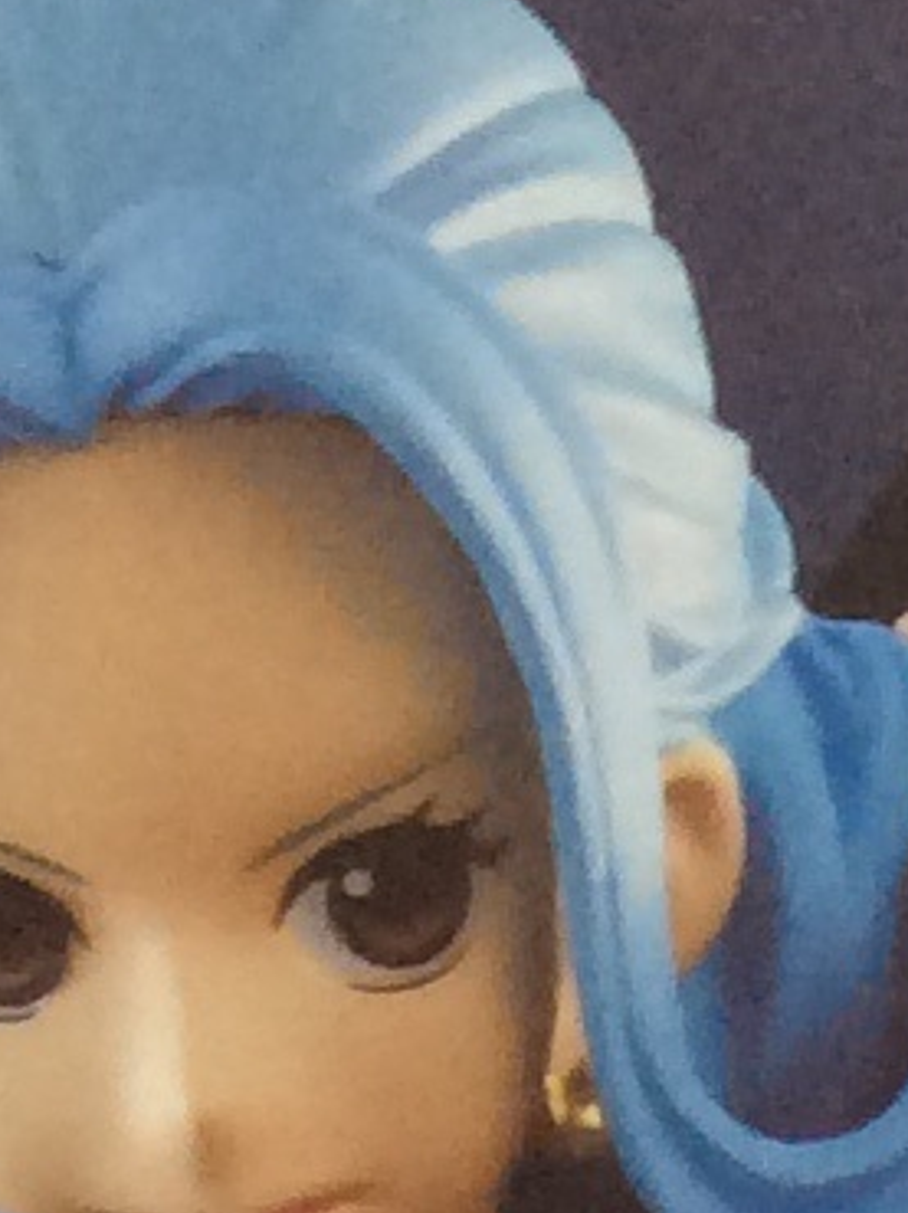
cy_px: 4203
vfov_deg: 7.3
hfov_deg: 6.5
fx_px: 7843
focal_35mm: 224
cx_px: 1442
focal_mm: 3.3
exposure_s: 1/24
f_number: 2.4
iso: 80
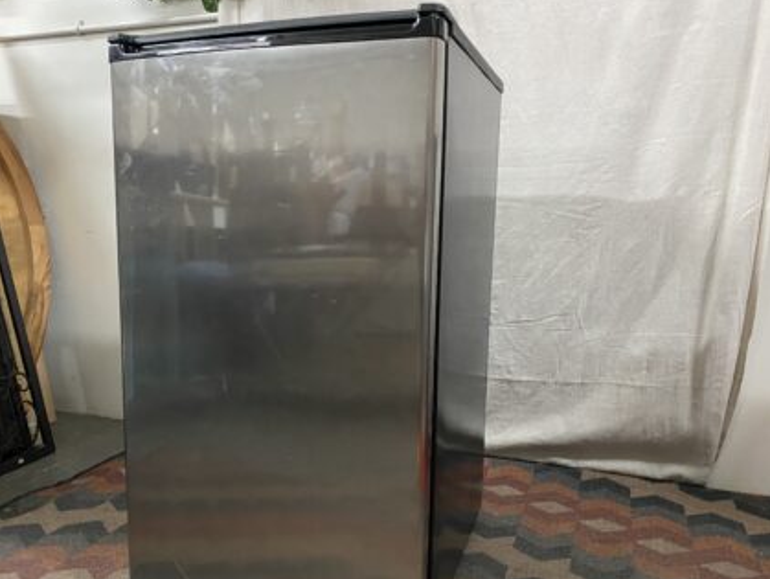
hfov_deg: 58.2
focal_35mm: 31
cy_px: 335
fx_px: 690
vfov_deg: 45.4
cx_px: 340
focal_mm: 4.25
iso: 640
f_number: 1.8
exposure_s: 1/30
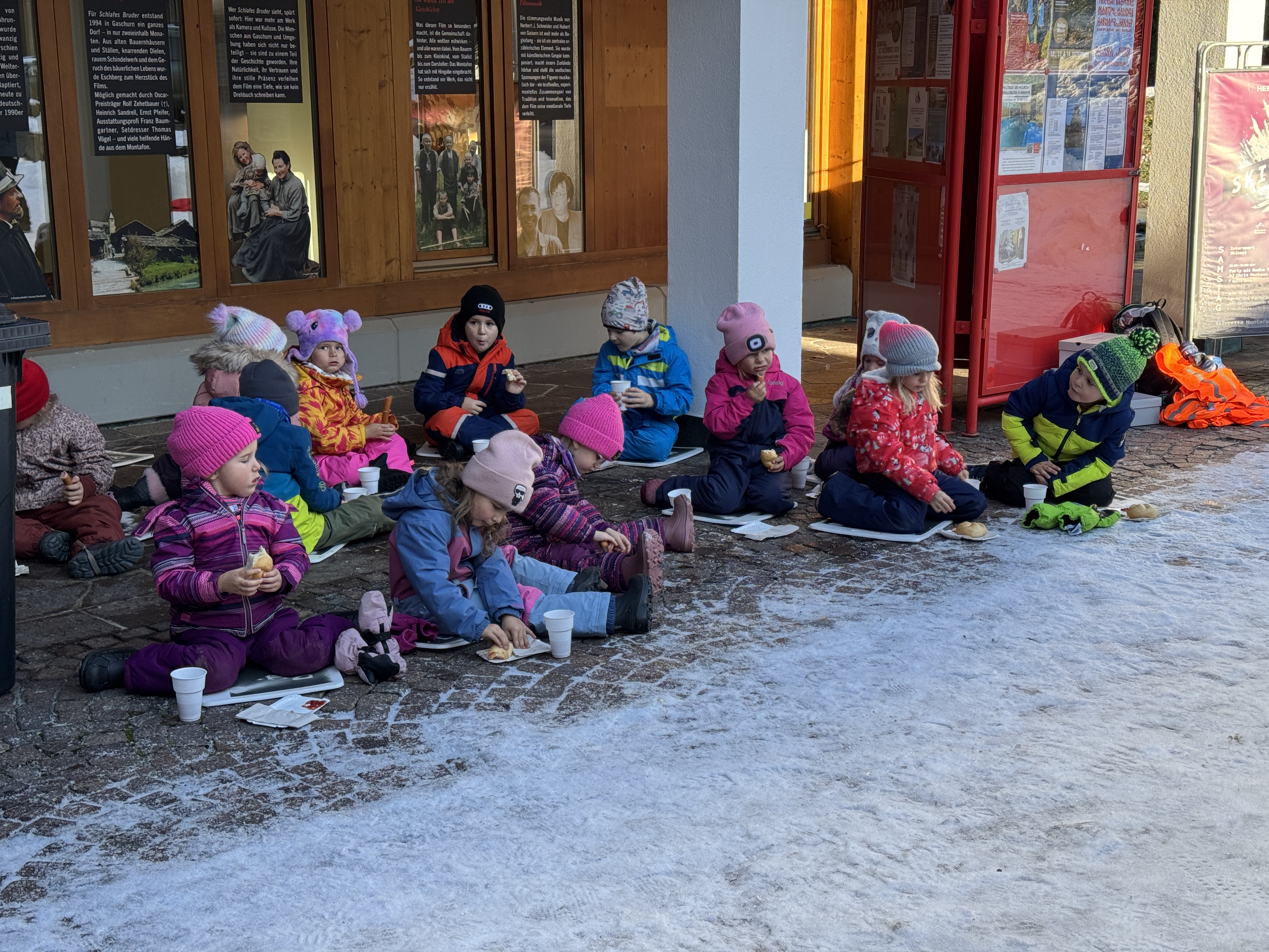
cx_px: 634
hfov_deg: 39.7
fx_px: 1760
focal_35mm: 48
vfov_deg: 30.3
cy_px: 476
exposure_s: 1/445
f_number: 1.78
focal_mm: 6.76
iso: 64
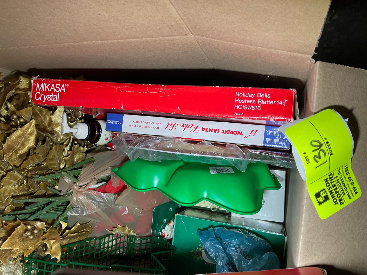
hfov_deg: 61.7
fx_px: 307
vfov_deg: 48.2
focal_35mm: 29
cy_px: 138
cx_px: 184
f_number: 1.8
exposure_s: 1/60
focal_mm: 3
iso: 50
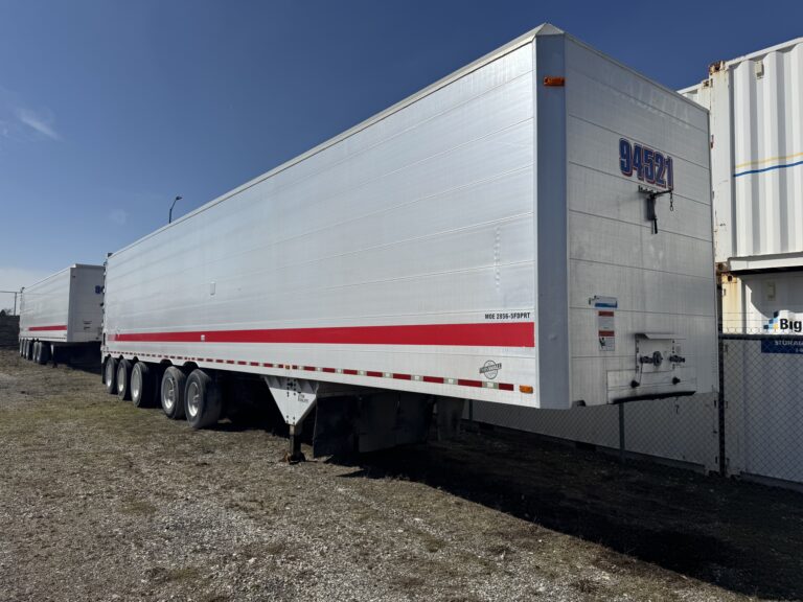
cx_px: 402
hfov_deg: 71.6
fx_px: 557
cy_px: 301
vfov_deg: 56.8
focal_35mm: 24
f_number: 1.78
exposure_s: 1/12346
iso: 80
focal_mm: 6.76
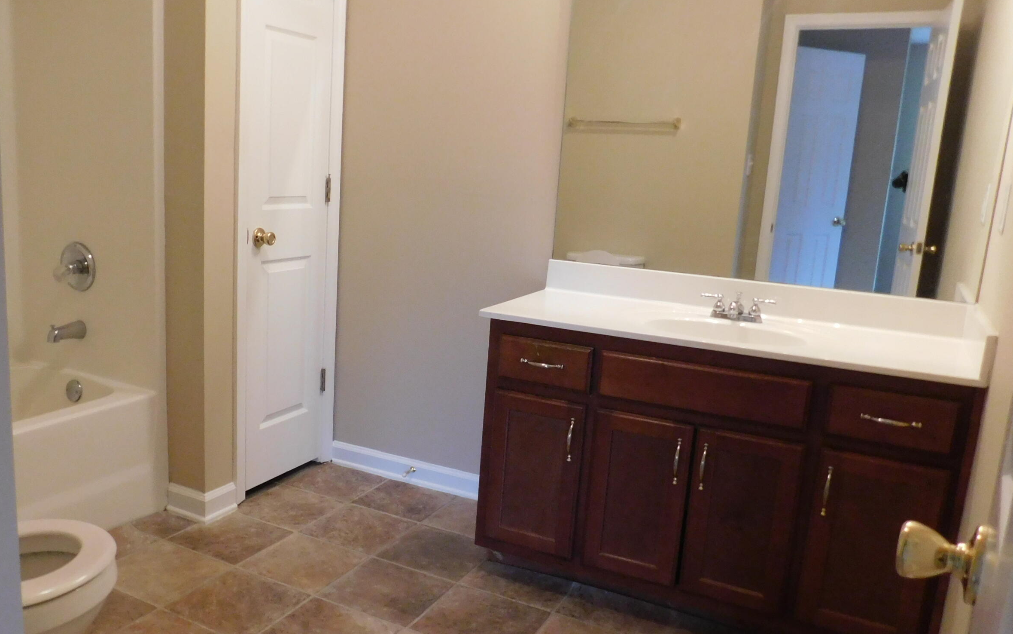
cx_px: 399
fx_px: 856
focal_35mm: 31
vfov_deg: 40.6
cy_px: 347
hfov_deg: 60.6
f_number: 3
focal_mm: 4
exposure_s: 1/30
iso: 400
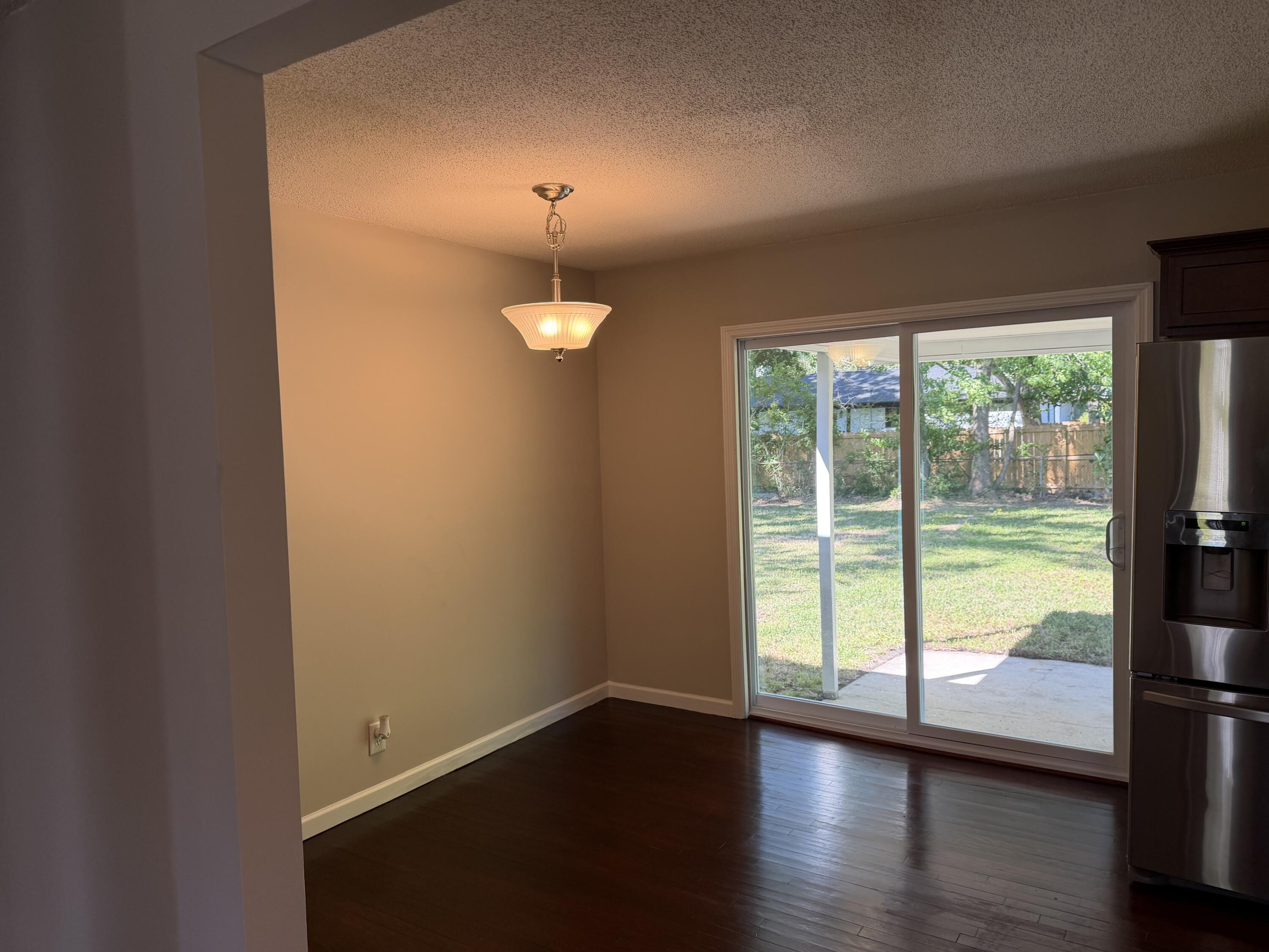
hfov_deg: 71.6
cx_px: 634
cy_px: 476
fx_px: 880
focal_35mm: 24
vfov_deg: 56.8
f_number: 1.78
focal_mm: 6.76
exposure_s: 1/193
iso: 125
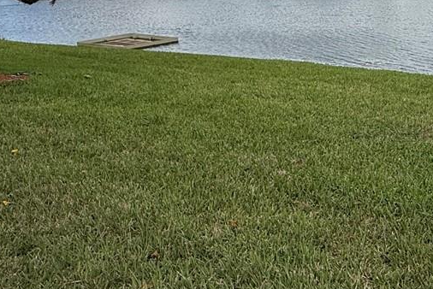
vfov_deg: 28.0
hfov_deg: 39.2
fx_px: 554
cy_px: 18
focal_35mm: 46
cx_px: 401
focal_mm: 2.22
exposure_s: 1/2506
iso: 50
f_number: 2.2
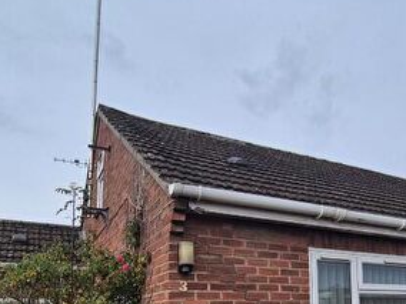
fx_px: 375
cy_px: 286
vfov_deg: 40.1
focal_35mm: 32
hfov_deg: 55.8
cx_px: 266
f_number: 2.2
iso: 50
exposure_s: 1/1576
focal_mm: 2.2
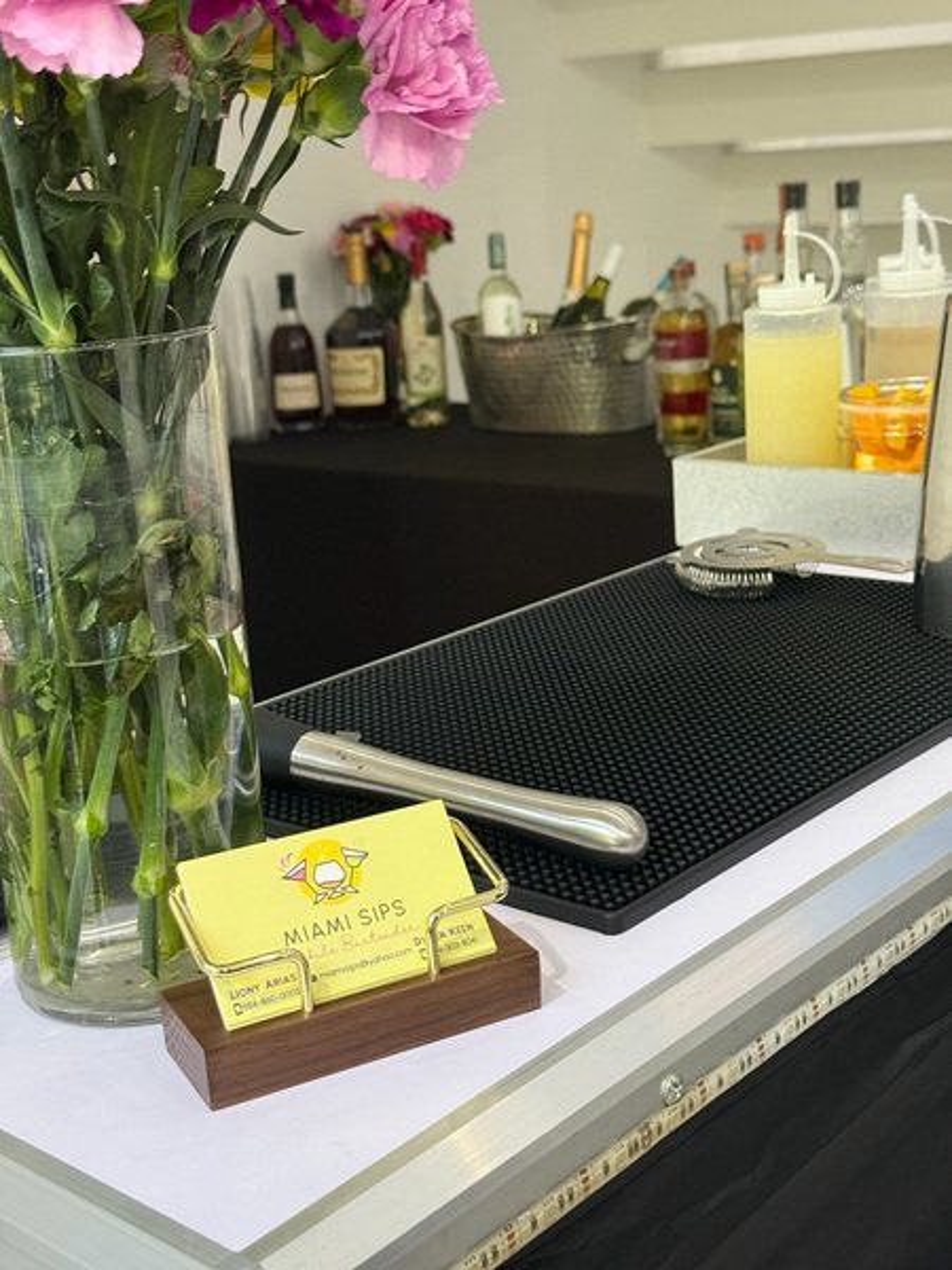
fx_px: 1760
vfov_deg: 39.7
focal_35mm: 48
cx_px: 476
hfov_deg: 30.3
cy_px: 635
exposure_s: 1/40
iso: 200
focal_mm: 6.76
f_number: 1.78
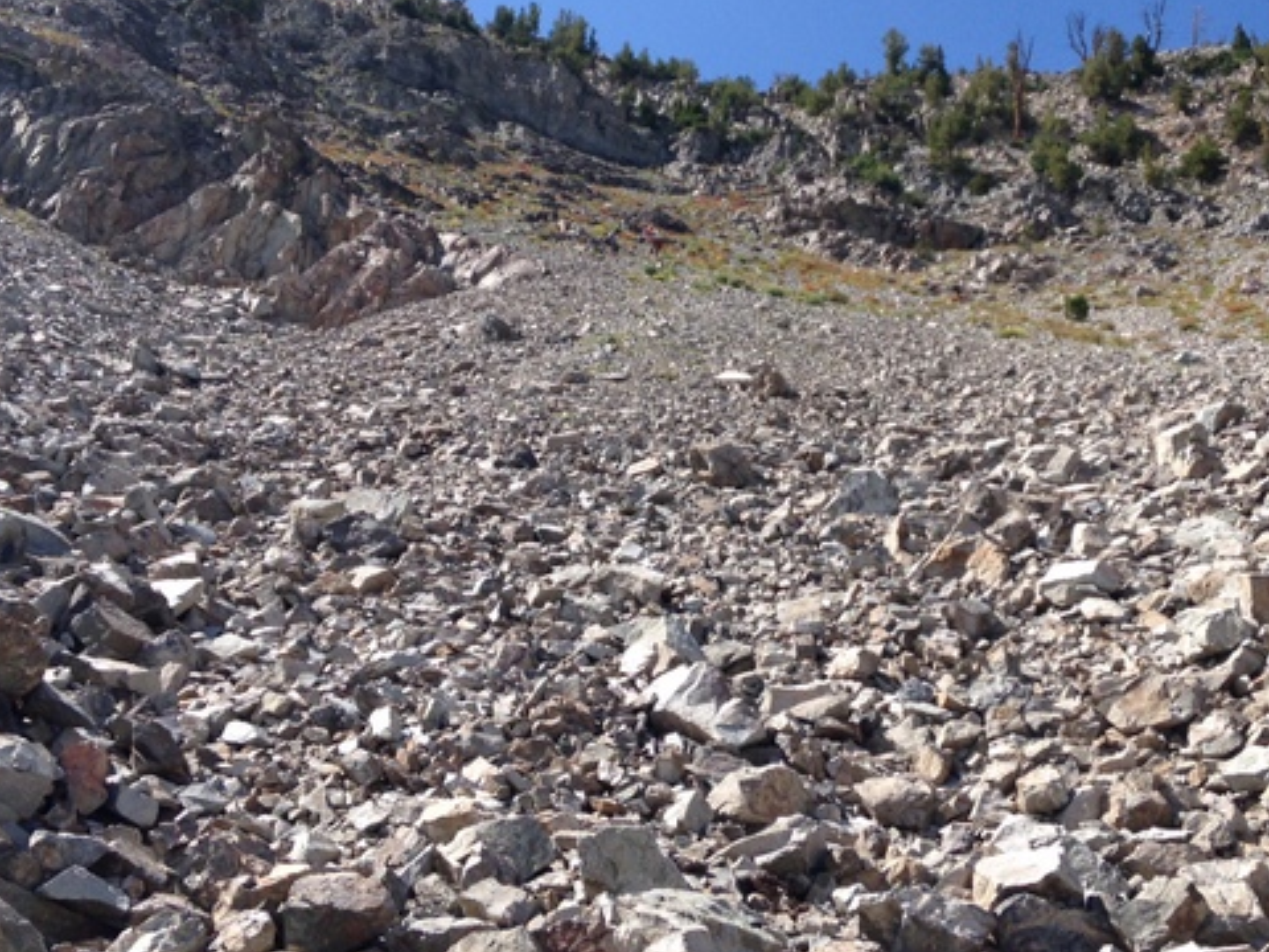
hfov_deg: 34.8
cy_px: 333
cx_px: 764
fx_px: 2016
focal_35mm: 55
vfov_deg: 26.4
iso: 50
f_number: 2.4
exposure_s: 1/1290
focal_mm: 4.12
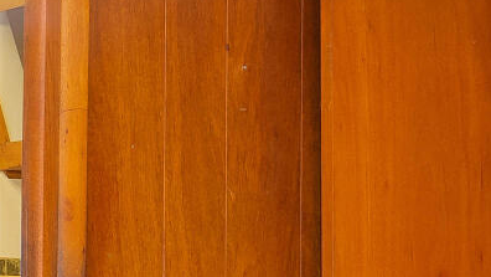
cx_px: 291
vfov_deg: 9.5
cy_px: 281
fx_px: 1654
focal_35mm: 127
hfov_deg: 16.9
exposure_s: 1/125
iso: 400
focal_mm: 16
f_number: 9
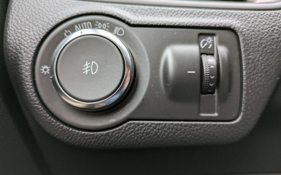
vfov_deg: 46.0
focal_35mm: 27
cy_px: 80
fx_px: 207
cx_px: 139
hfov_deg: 68.4
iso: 105
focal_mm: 5.43
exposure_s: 1/60
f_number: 1.89
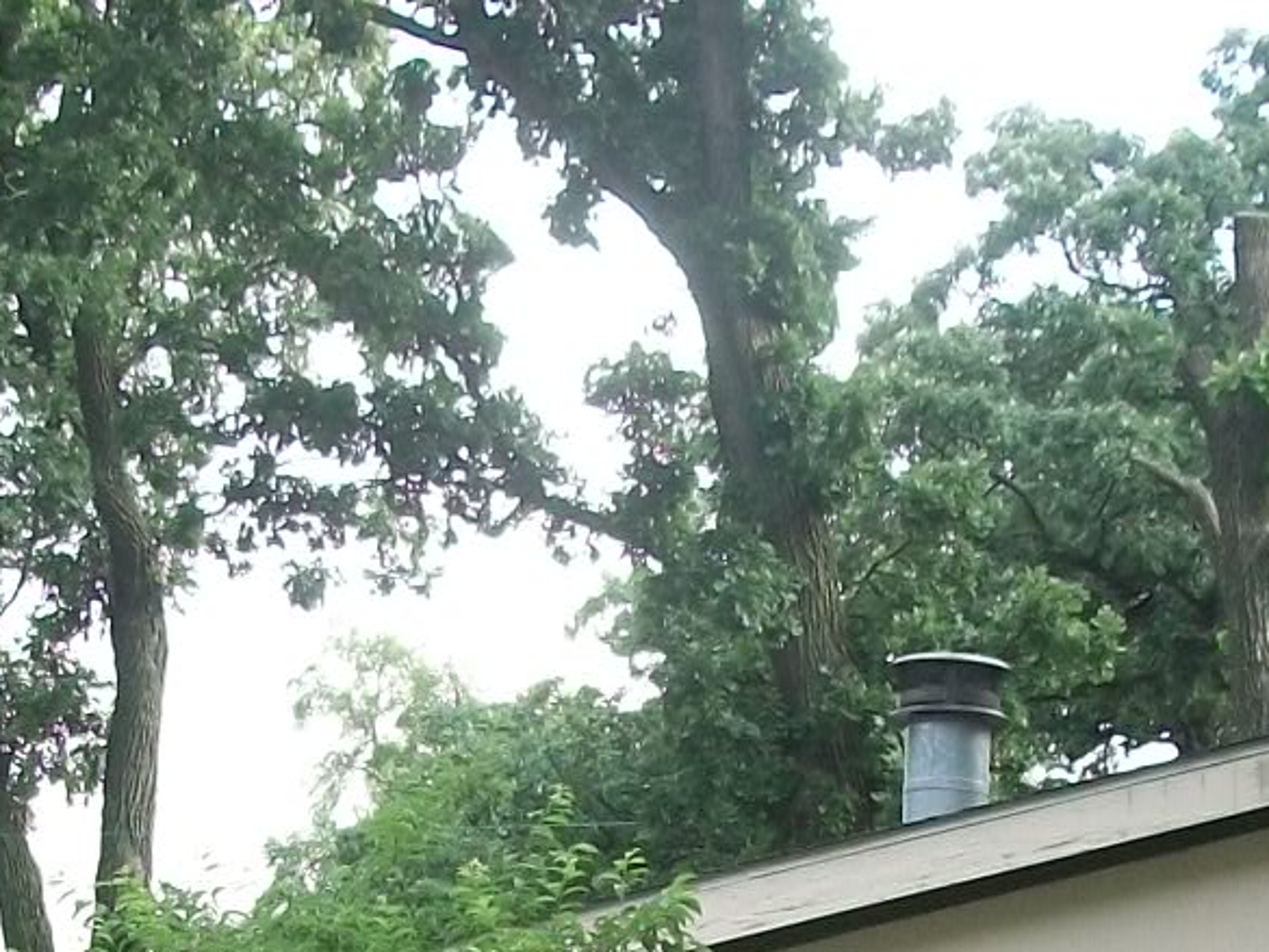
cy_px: 1659
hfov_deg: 17.6
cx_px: 633
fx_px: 4107
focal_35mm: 112
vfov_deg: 12.2
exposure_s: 1/160
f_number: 2.9
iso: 80
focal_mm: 5.7
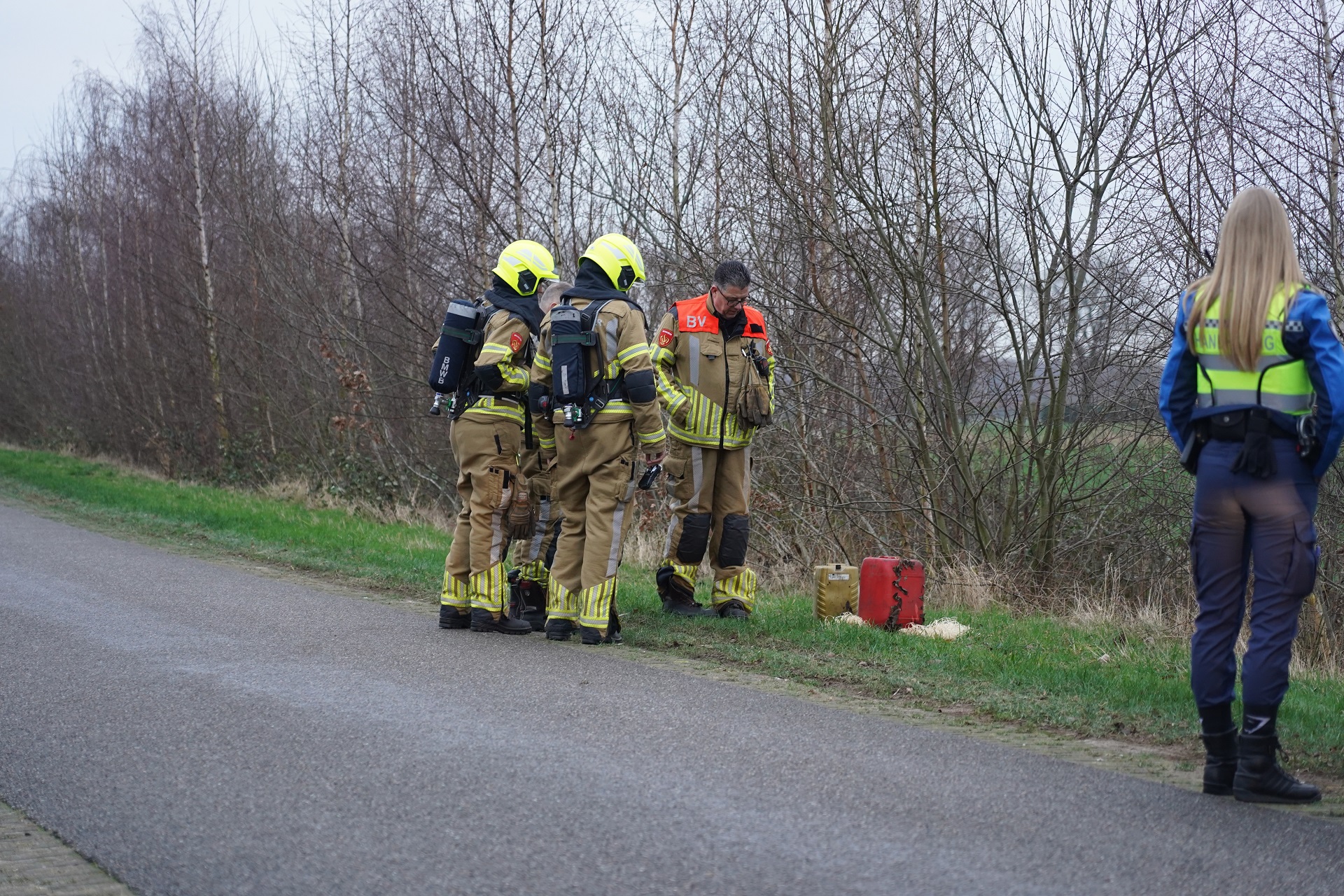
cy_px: 448
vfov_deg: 13.0
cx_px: 672
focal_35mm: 105
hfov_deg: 19.5
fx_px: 3920
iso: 1250
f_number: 4
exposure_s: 1/160
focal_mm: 105
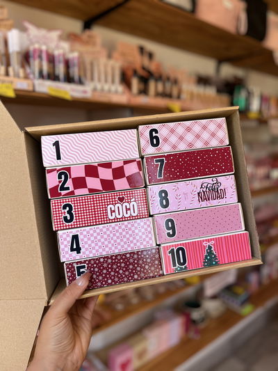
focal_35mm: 26
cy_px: 186
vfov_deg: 67.3
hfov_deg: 53.1
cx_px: 139
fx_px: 278
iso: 50
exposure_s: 1/122
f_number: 1.6
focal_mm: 5.1
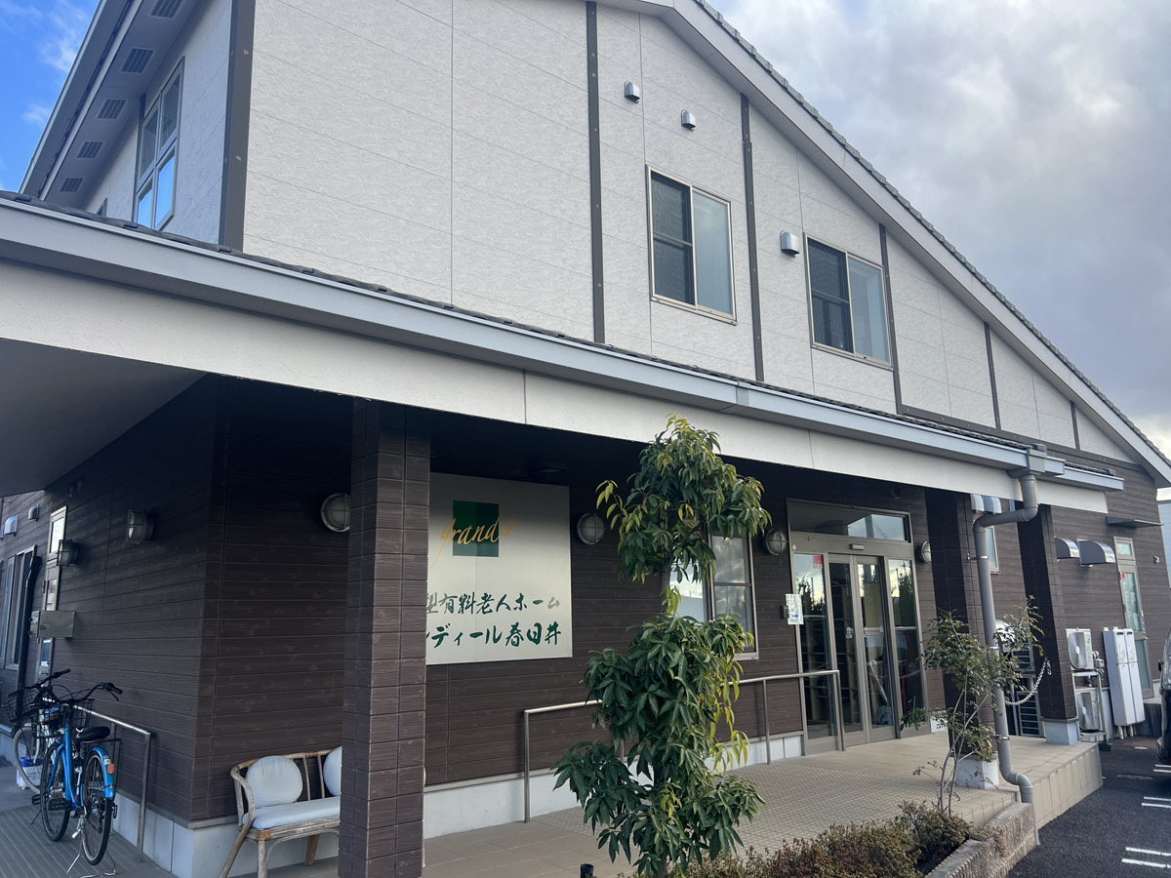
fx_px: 880
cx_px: 586
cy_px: 439
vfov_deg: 53.1
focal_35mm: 26
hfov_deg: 67.3
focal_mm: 5.7
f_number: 1.5
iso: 50
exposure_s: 1/887
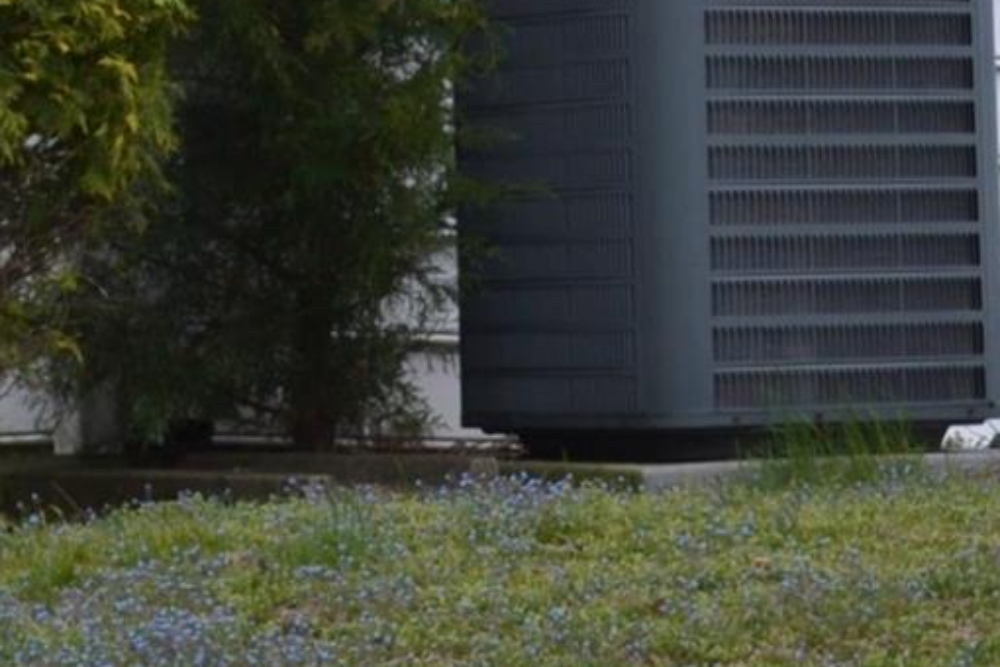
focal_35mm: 217
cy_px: -720
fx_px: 6027
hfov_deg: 9.5
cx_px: 531
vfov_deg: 6.1
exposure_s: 1/320
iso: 100
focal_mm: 24
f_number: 4
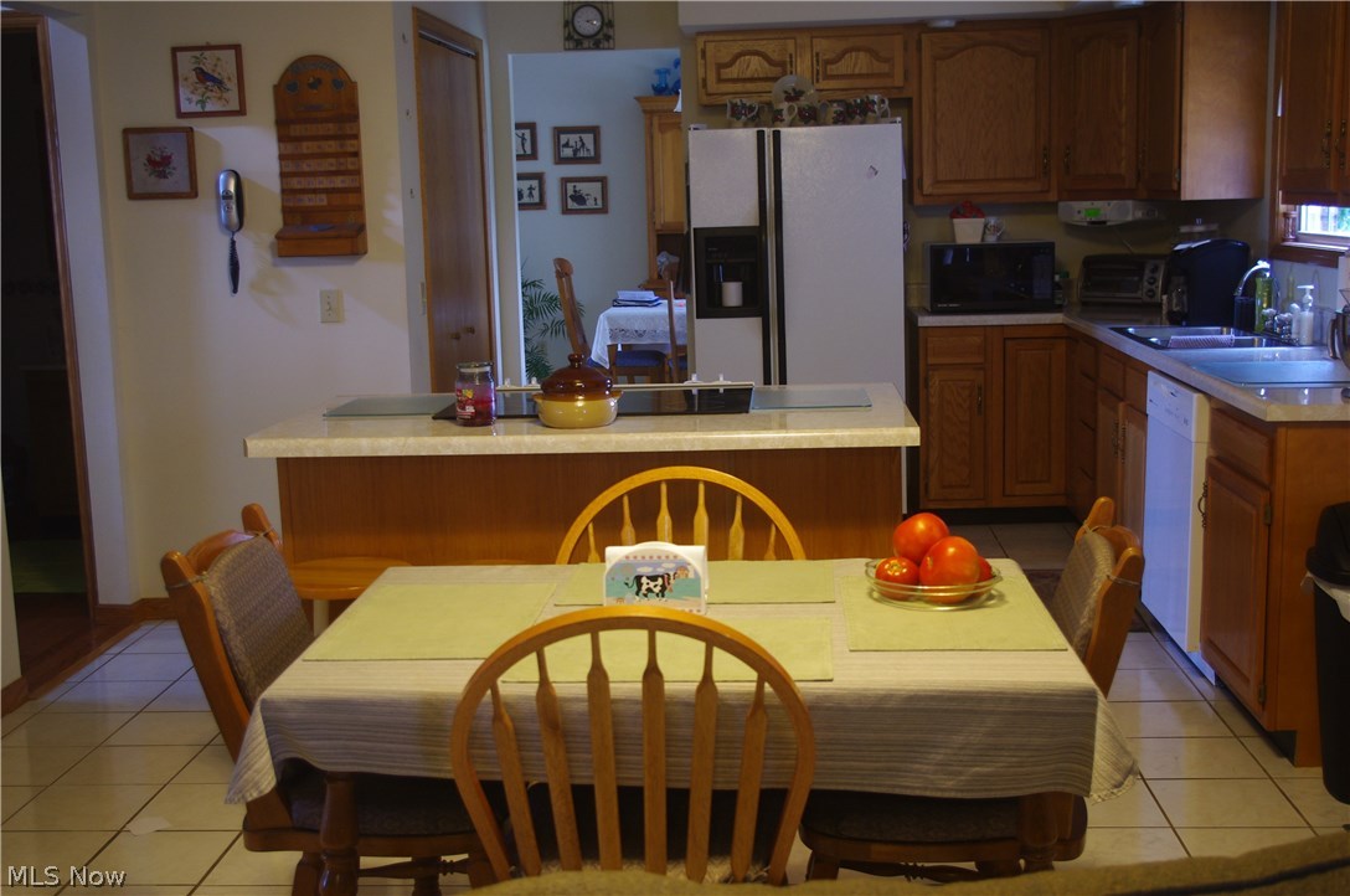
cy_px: 448
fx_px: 1573
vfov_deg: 31.8
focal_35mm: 42
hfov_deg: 46.5
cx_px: 675
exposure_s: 1/10
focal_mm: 28.13
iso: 400
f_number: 4
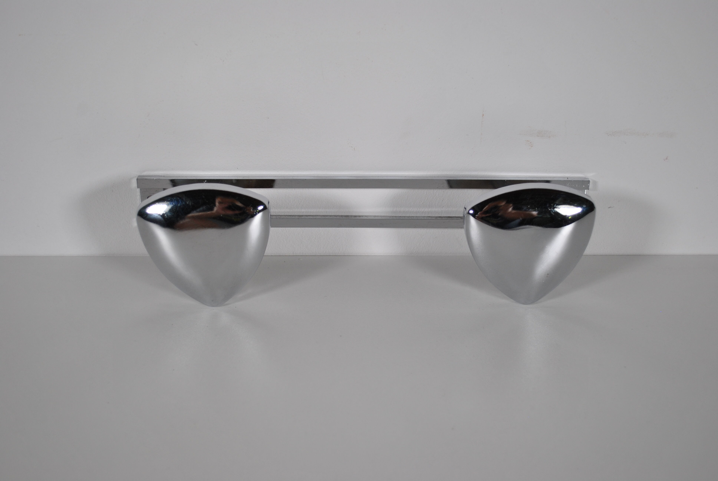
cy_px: 240
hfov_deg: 41.1
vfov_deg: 28.2
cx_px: 359
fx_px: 958
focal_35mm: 48
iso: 200
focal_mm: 32
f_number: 4.8
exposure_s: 1/160
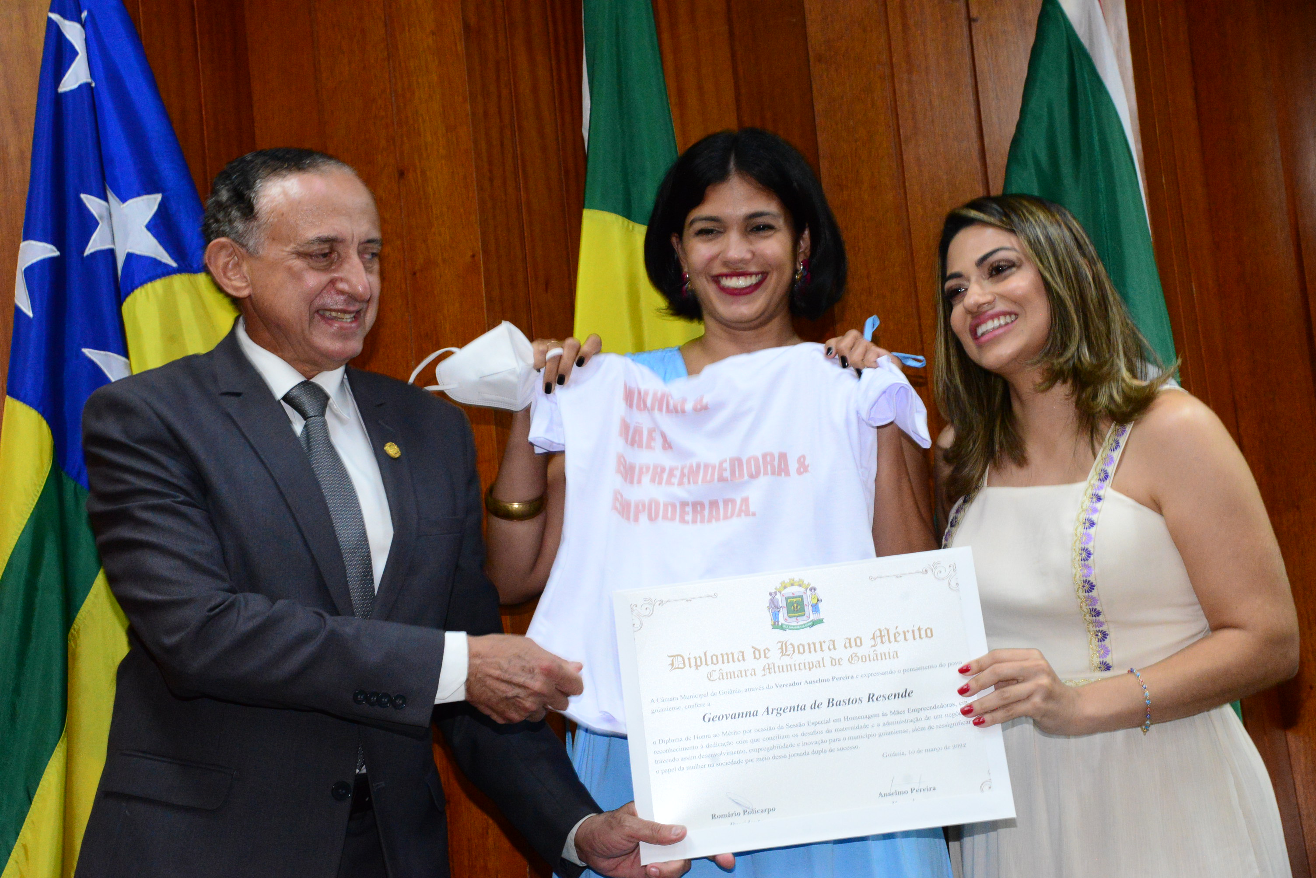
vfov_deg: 20.9
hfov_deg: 30.9
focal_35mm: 65
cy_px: 439
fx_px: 2377
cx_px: 658
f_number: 8
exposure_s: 1/60
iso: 6400
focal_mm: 65
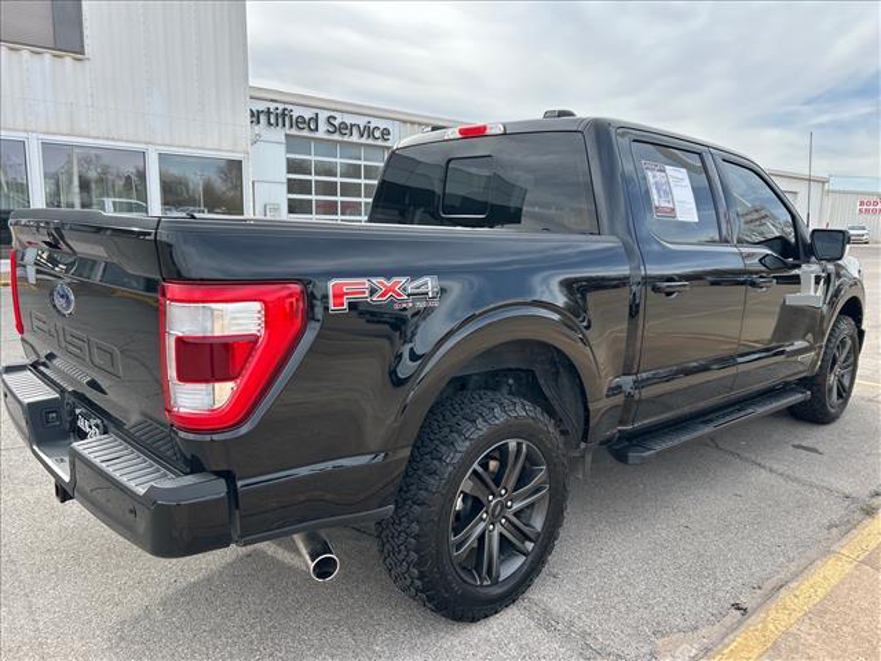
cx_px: 440
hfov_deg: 67.3
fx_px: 662
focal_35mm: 26
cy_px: 330
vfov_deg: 53.1
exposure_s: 1/1112
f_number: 1.5
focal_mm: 5.7
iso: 50
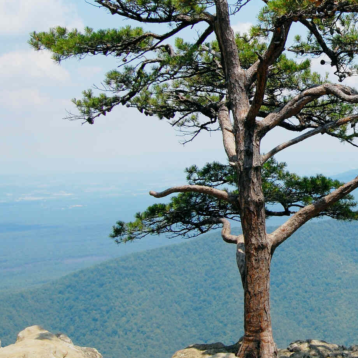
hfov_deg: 22.8
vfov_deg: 23.9
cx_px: 380
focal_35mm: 72
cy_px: 130
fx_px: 842
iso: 200
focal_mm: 26
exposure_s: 1/500
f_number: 10
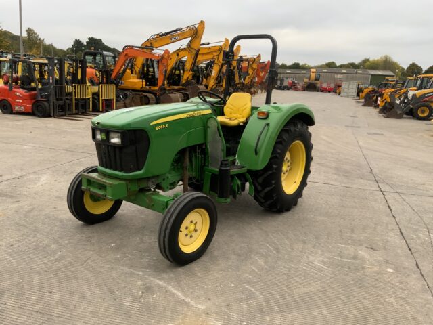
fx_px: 363
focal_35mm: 29
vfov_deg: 48.2
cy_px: 162
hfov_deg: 61.7
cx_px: 216
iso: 32
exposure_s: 1/122
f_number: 1.8
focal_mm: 3
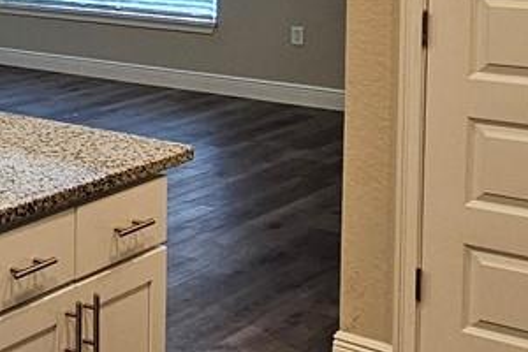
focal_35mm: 72
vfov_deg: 18.1
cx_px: -255
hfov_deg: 23.0
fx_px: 1056
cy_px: -53
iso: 160
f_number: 2.2
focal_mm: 2.2
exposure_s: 1/60
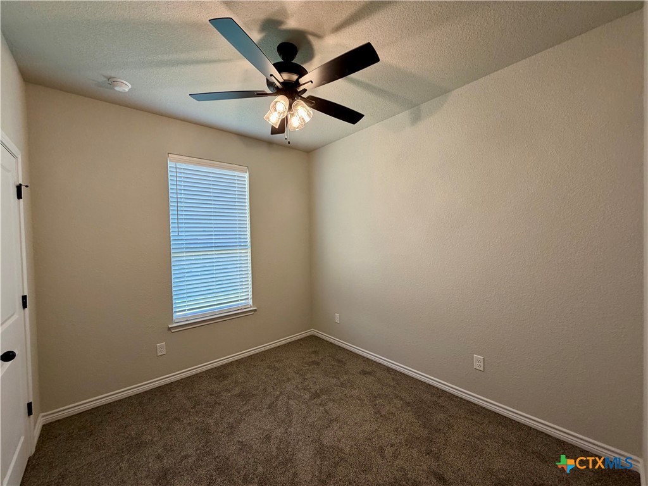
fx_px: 262
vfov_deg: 85.7
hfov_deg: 102.1
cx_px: 324
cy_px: 243
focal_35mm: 14
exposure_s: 1/120
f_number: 2.2
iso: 250
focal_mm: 2.22
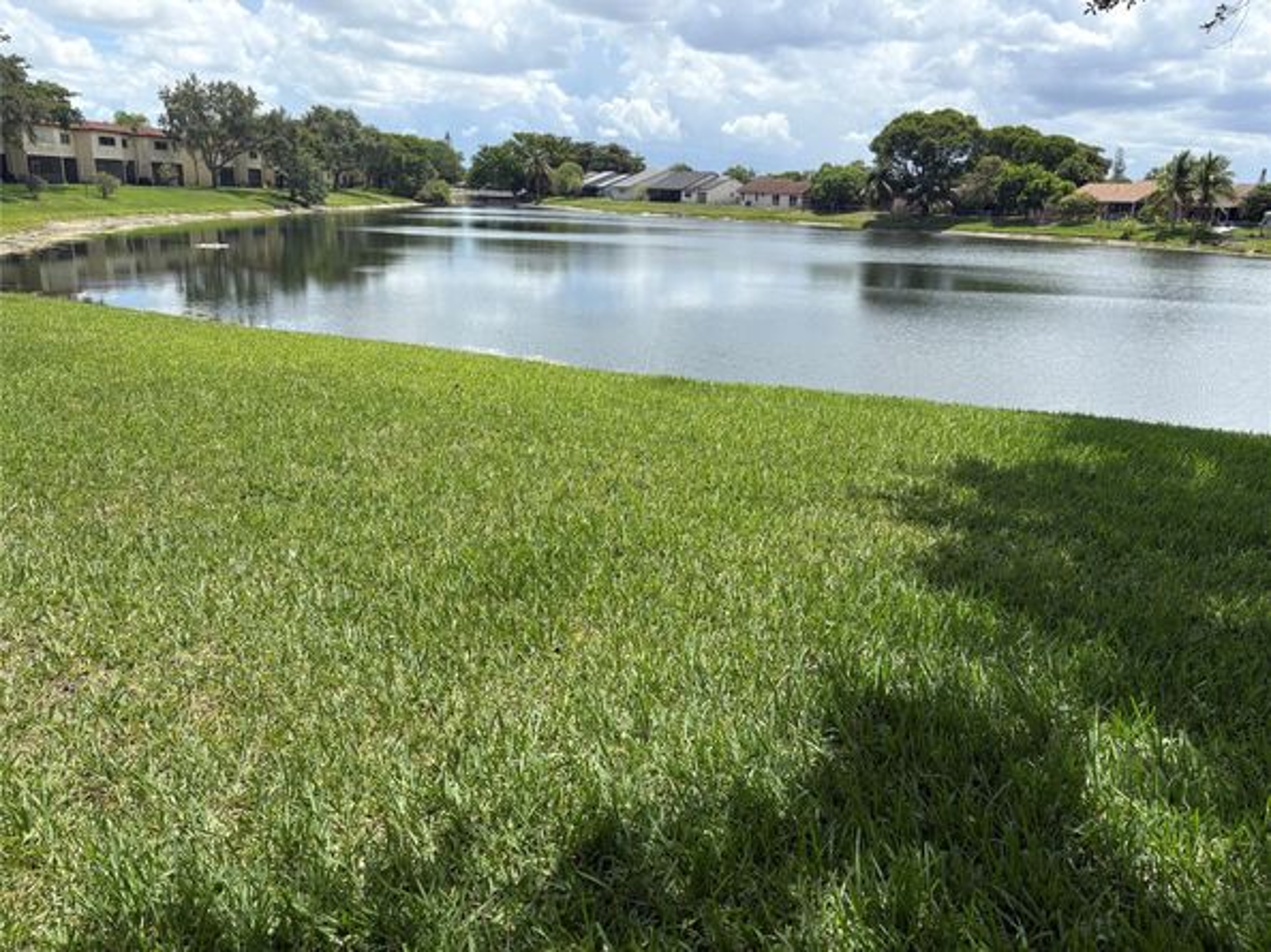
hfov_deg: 67.3
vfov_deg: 53.0
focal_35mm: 26
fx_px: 954
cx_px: 636
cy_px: 476
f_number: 1.6
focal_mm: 5.96
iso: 50
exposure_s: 1/2747
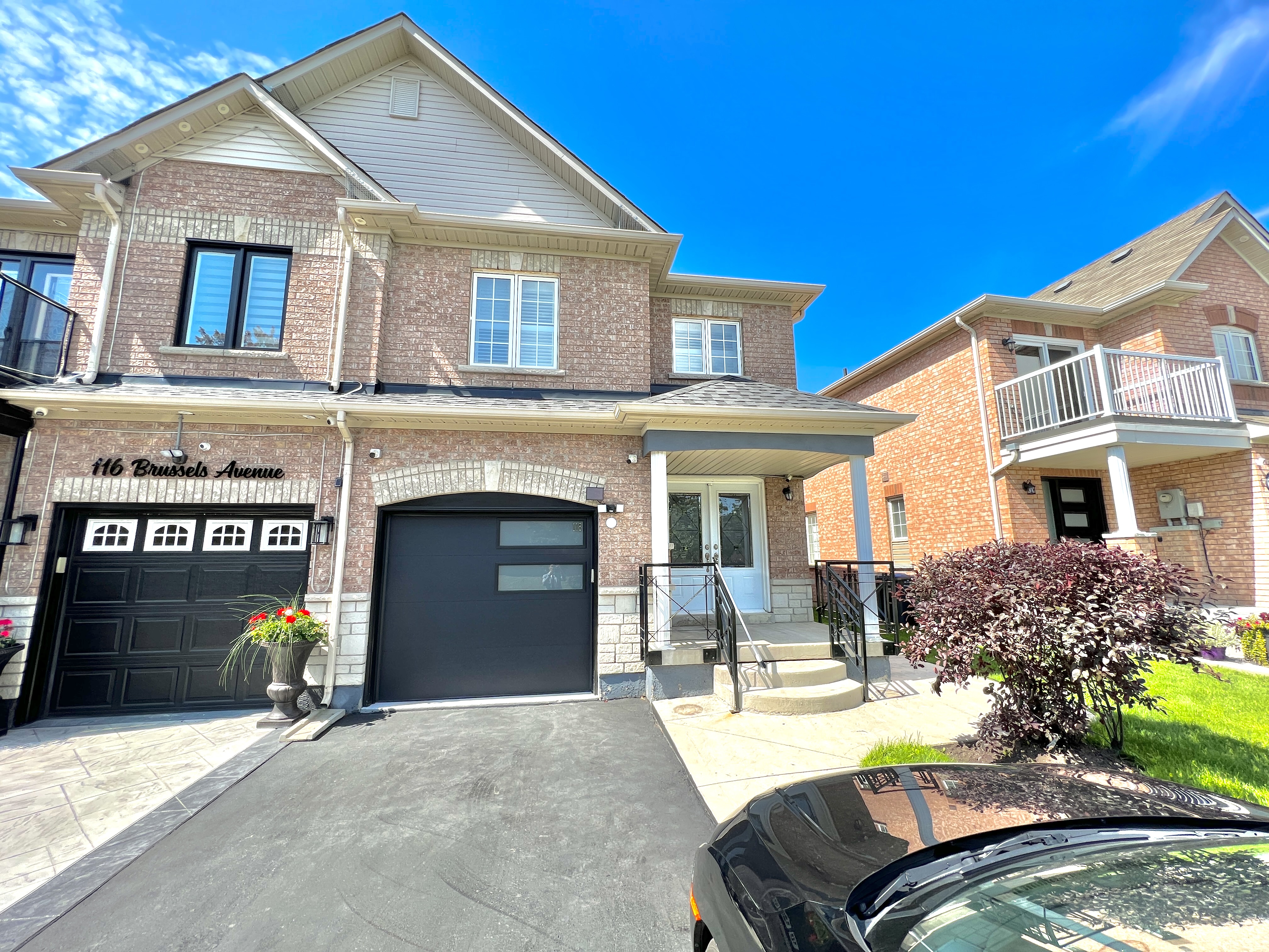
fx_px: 477
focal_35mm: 13
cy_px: 476
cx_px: 634
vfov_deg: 89.9
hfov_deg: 106.2
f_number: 1.8
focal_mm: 1.57
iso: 32
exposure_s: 1/713
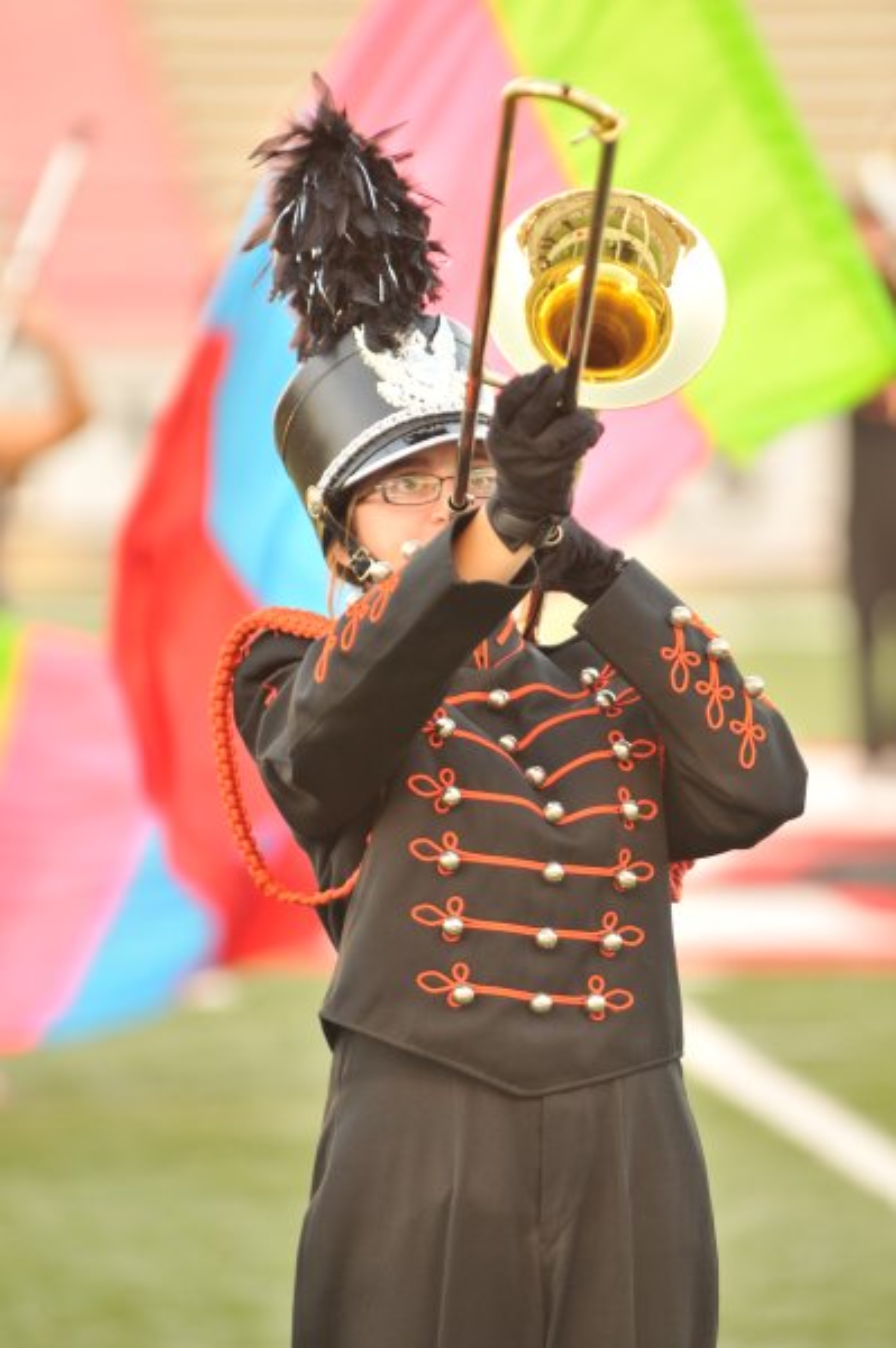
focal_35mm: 300
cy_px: 674
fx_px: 11219
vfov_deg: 6.9
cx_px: 448
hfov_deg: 4.6
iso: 200
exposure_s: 1/160
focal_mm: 200
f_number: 2.8
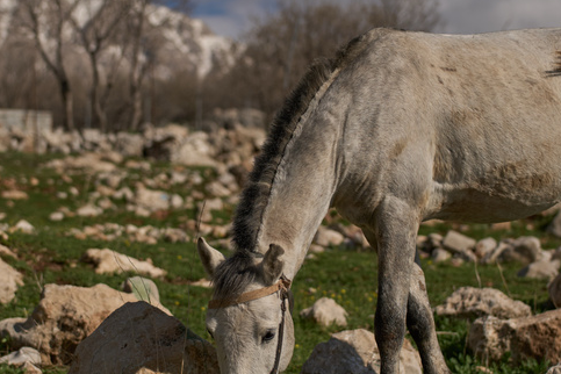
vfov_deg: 12.9
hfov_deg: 19.2
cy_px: 166
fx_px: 1652
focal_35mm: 106
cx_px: 202
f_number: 2
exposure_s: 1/12800
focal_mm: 50
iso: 100
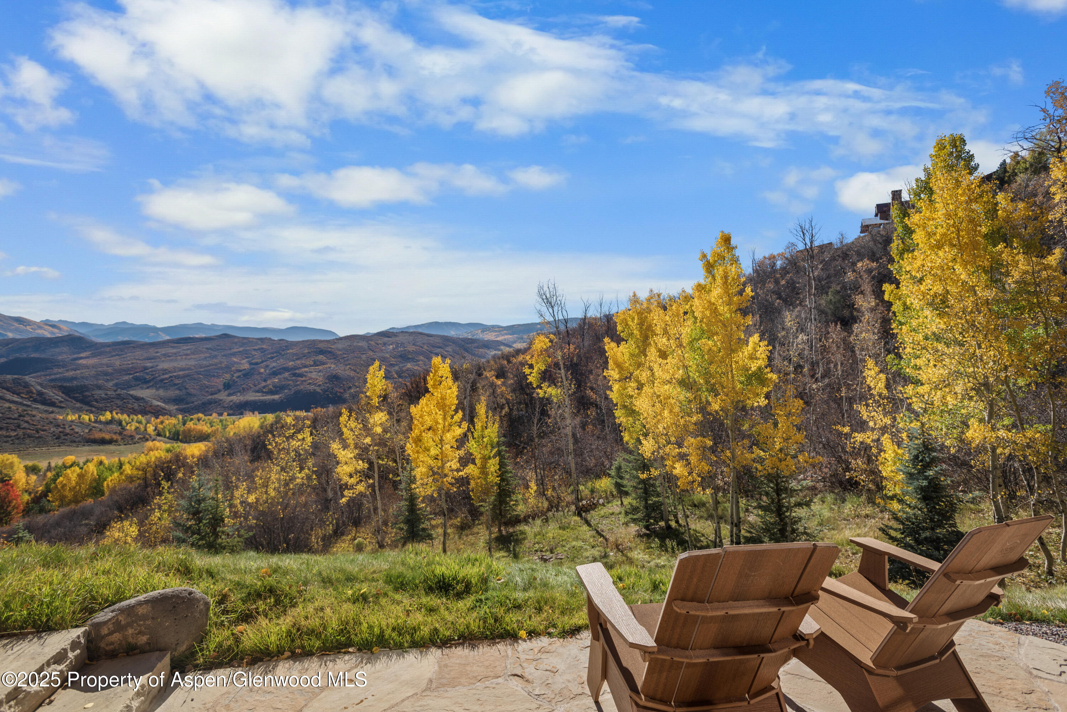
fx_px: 563
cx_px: 534
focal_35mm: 19
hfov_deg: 86.9
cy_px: 356
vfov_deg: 64.6
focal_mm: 19
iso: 160
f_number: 7.1
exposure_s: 1/100
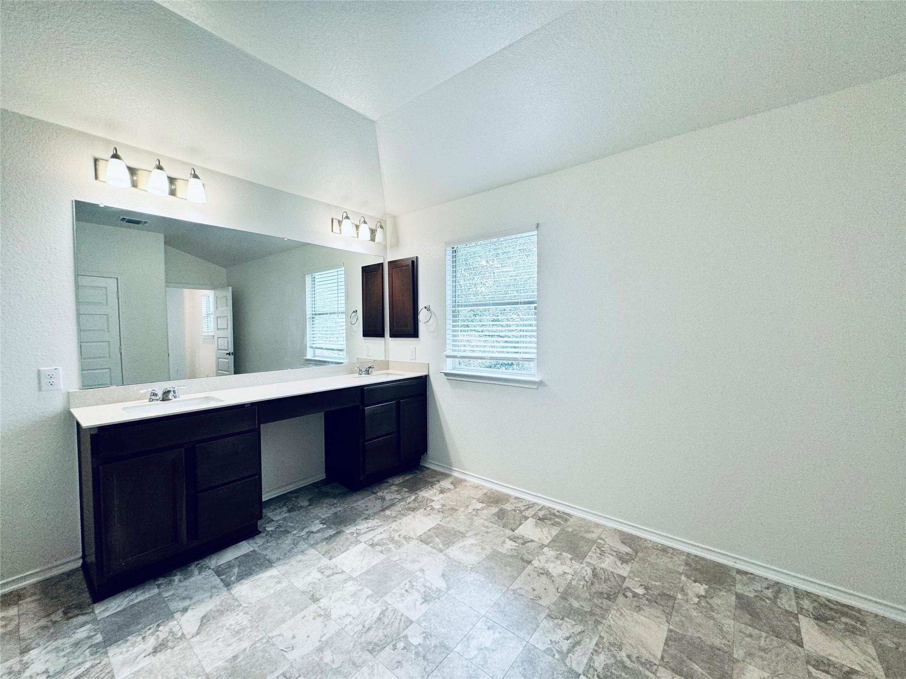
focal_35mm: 14
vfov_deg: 85.7
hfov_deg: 102.1
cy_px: 340
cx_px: 453
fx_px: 366
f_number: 2.2
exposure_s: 1/120
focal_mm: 2.22
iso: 100
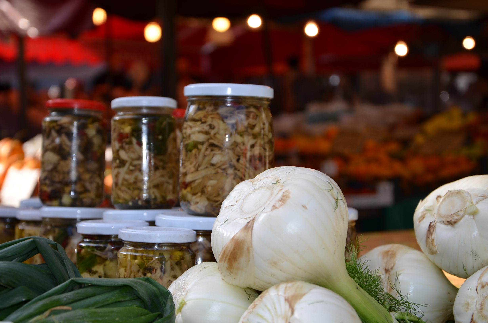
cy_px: 162
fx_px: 974
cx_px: 244
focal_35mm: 72
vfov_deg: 18.8
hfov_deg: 28.1
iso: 100
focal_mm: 48
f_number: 5
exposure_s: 1/200
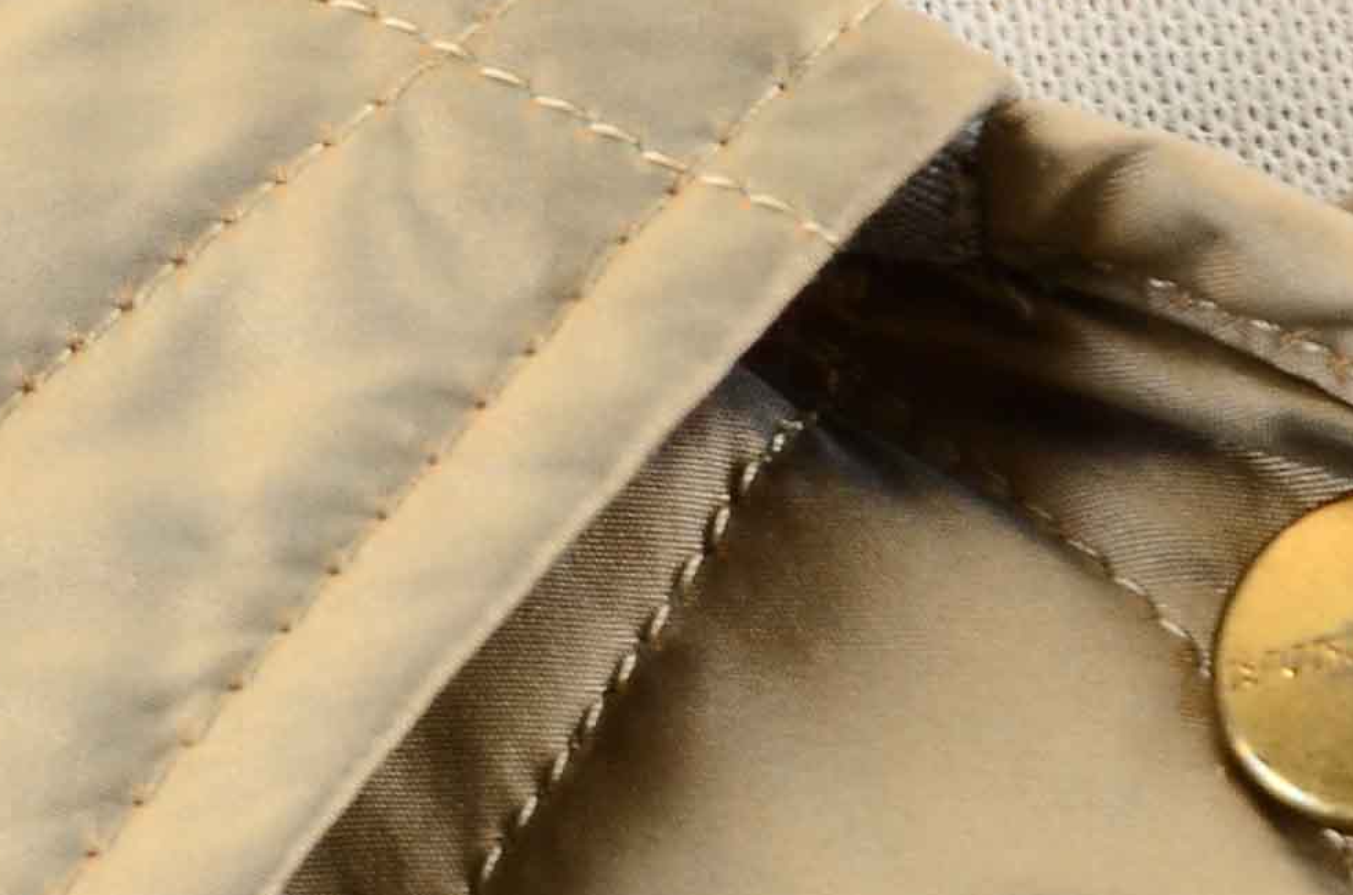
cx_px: -949
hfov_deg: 2.6
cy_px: 761
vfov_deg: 1.7
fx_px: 29676
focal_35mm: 792
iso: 160
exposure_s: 1/80
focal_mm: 105
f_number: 8
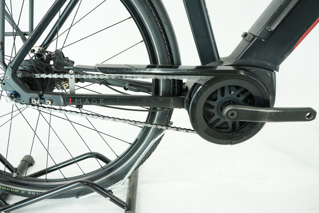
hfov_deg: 63.7
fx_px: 257
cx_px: 160
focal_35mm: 29
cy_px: 106
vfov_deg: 45.0
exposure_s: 1/200
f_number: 5.6
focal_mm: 29
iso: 3200
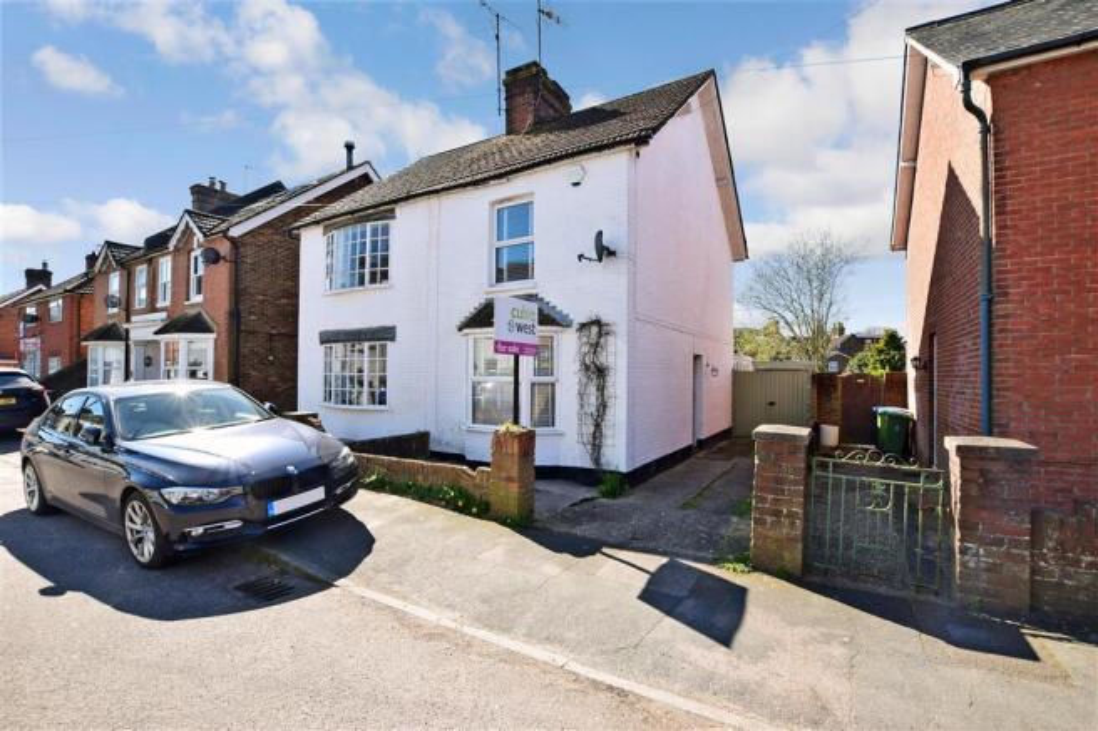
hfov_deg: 100.4
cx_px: 549
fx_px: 457
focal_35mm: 15
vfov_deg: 77.3
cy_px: 366
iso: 125
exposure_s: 1/80
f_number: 14
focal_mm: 10
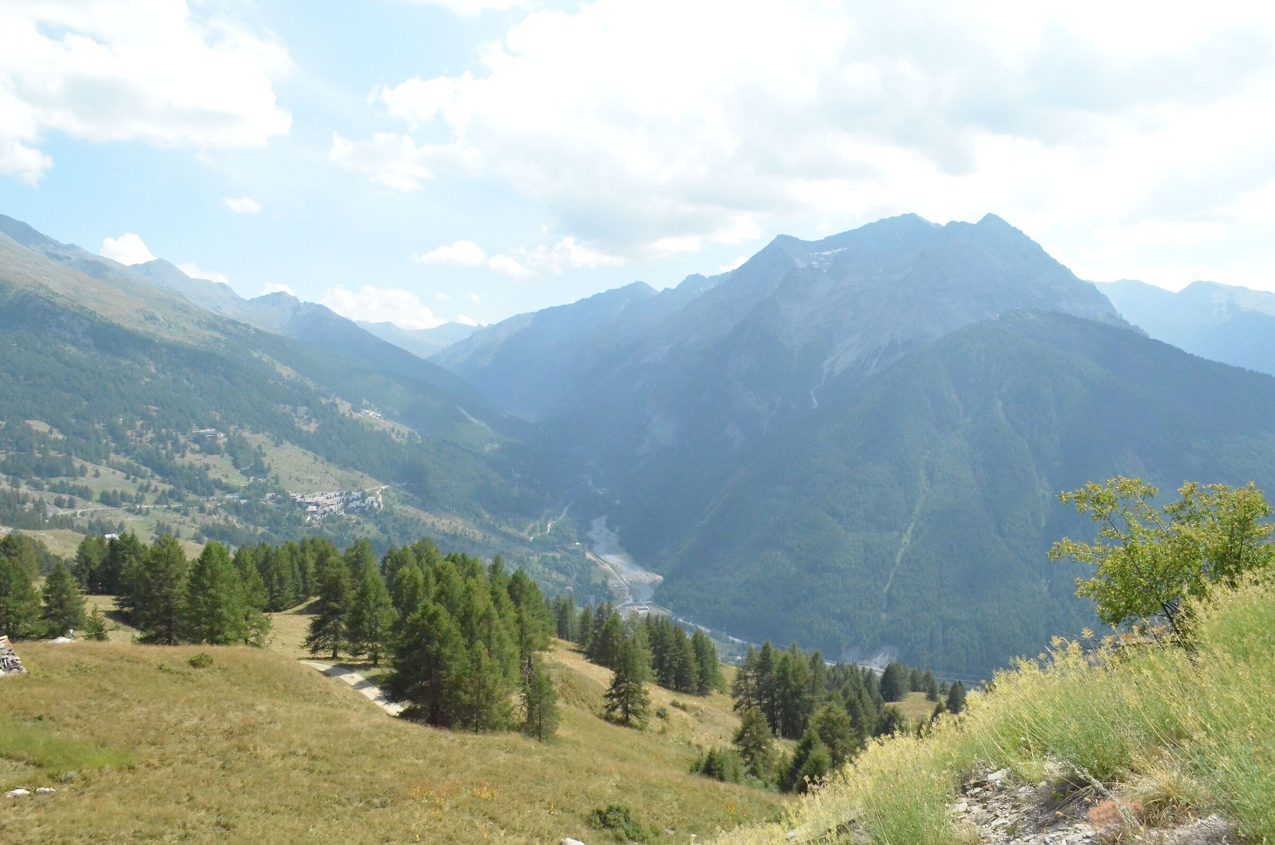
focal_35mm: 27
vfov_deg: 47.7
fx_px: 954
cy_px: 422
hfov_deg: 67.5
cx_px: 638
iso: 6400
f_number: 11
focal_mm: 18
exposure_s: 1/6400
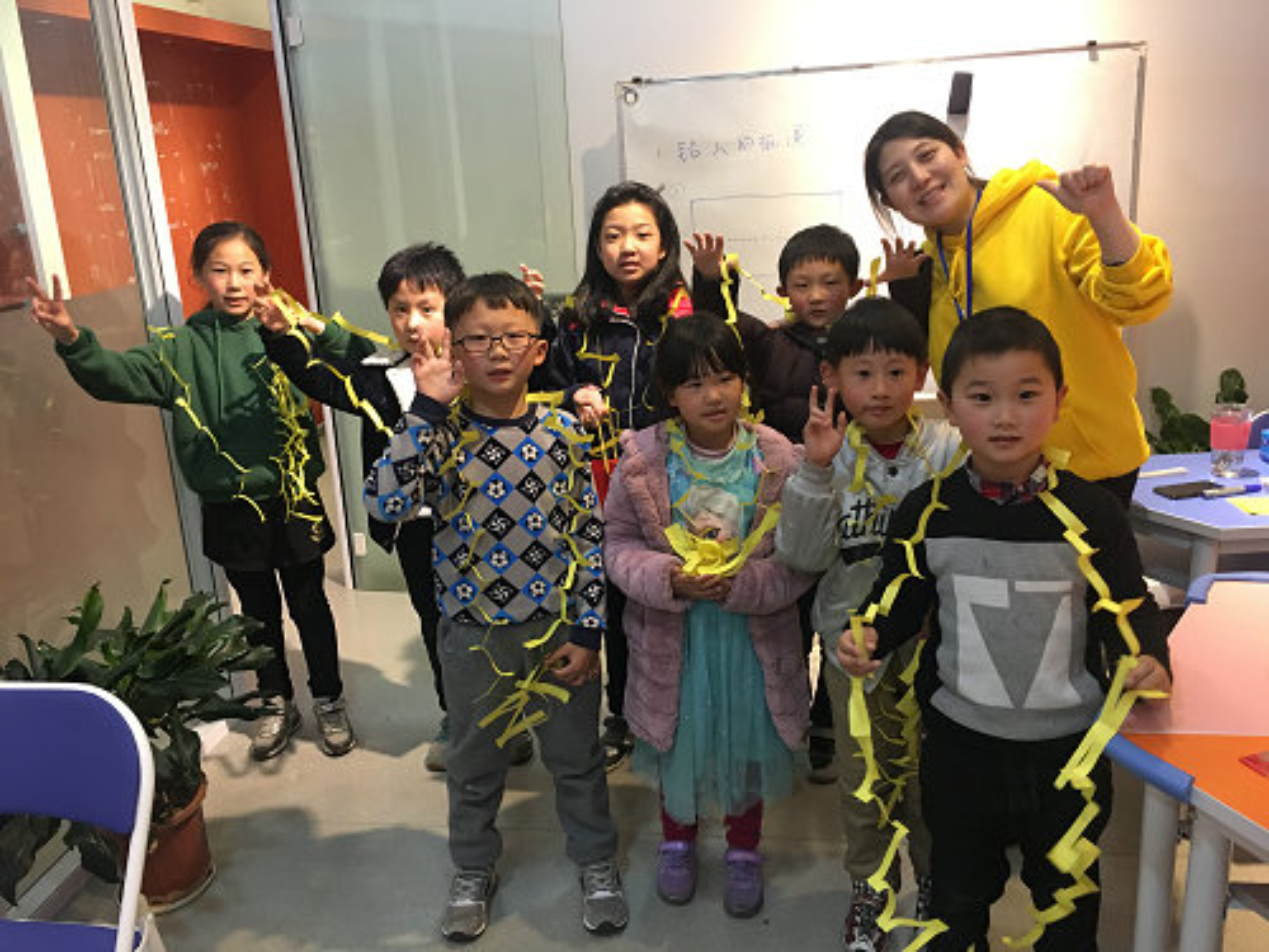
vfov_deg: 48.2
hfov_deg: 61.7
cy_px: 476
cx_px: 634
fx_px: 1063
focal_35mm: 29
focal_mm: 4.15
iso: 100
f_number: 2.2
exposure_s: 1/10
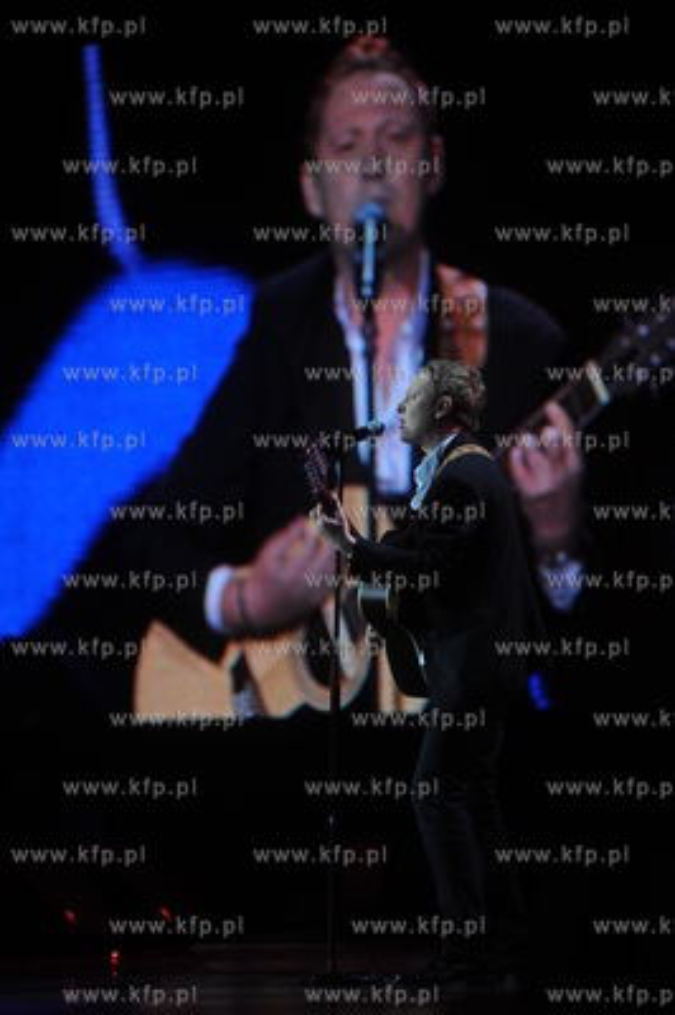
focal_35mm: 200
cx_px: 338
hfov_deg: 6.9
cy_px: 508
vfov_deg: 10.3
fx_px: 5634
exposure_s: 1/125
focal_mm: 200
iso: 800
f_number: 4
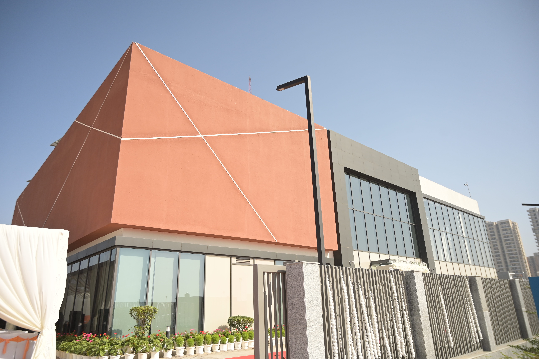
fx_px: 359
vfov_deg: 53.1
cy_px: 180
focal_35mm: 24
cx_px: 270
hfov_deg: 73.8
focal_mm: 24
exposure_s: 1/4000
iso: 500
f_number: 4
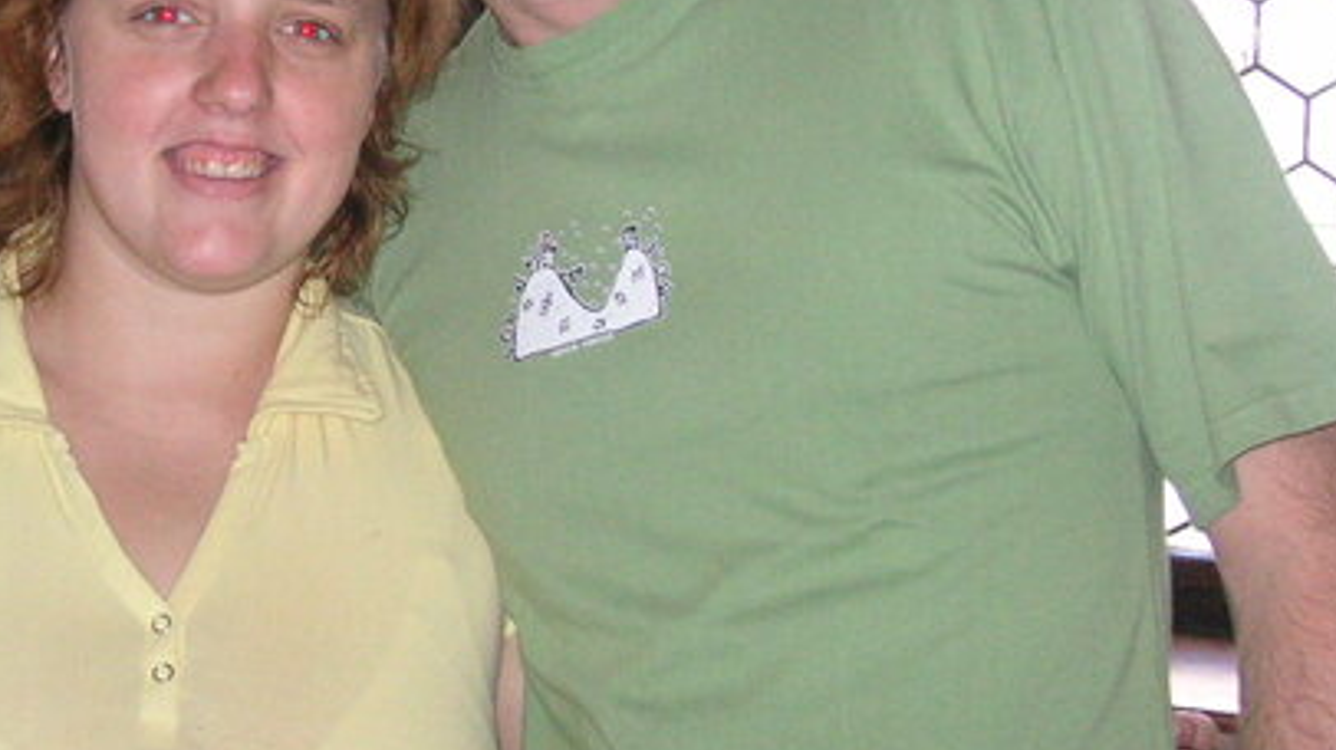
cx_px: 303
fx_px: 3116
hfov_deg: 23.9
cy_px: 33
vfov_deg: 13.6
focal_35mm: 88
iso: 160
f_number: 3
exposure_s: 1/45
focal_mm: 6.9
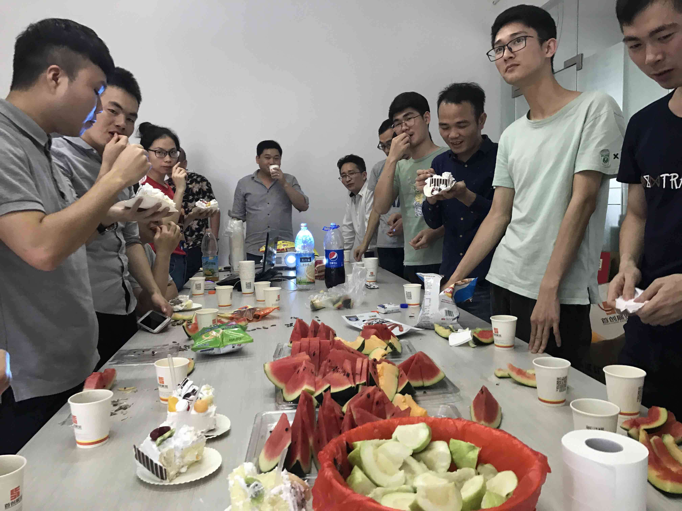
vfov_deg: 49.7
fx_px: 552
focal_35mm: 28
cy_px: 256
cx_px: 341
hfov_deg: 63.4
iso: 50
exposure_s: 1/15
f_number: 1.8
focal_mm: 3.99
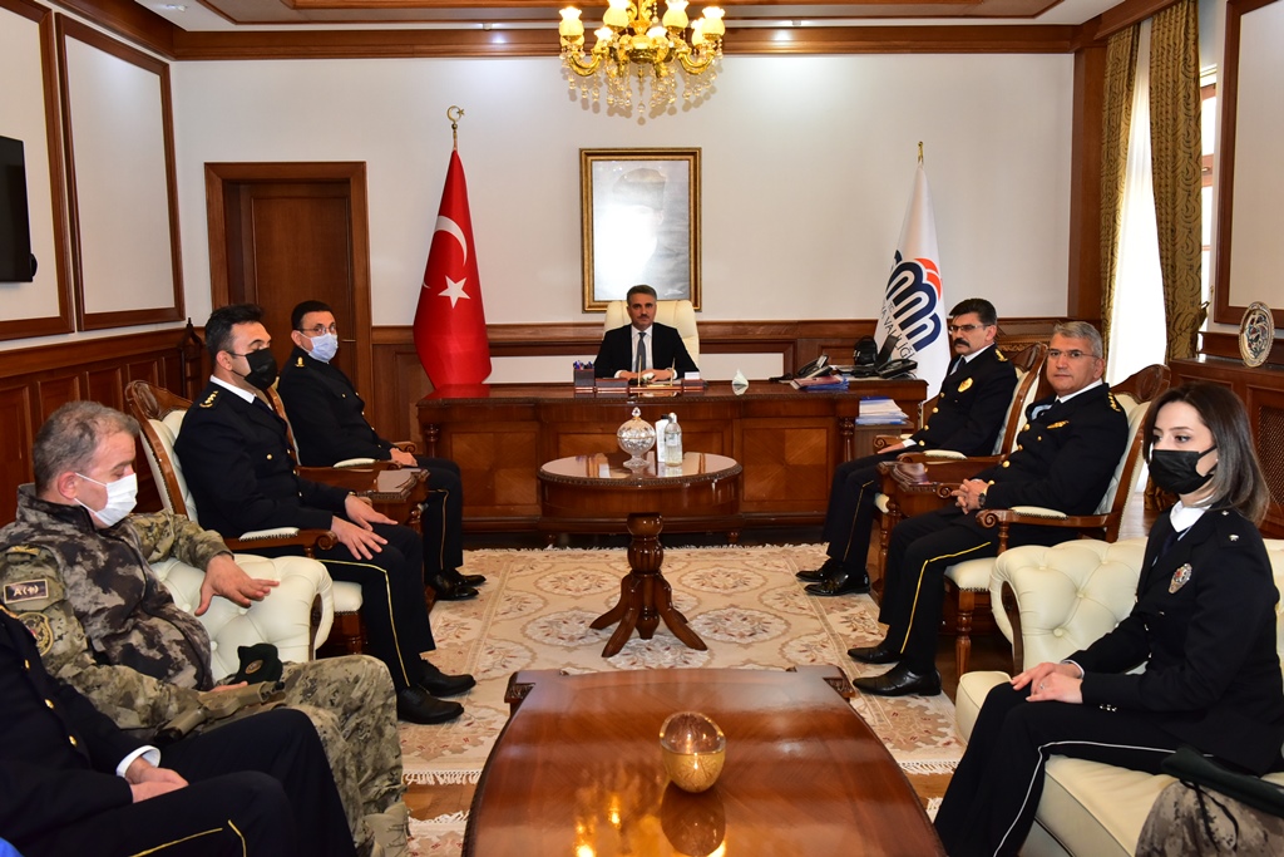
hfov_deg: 55.8
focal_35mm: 34
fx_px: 1213
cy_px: 428
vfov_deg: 38.9
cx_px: 642
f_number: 9
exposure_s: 1/60
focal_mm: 34
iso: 3200
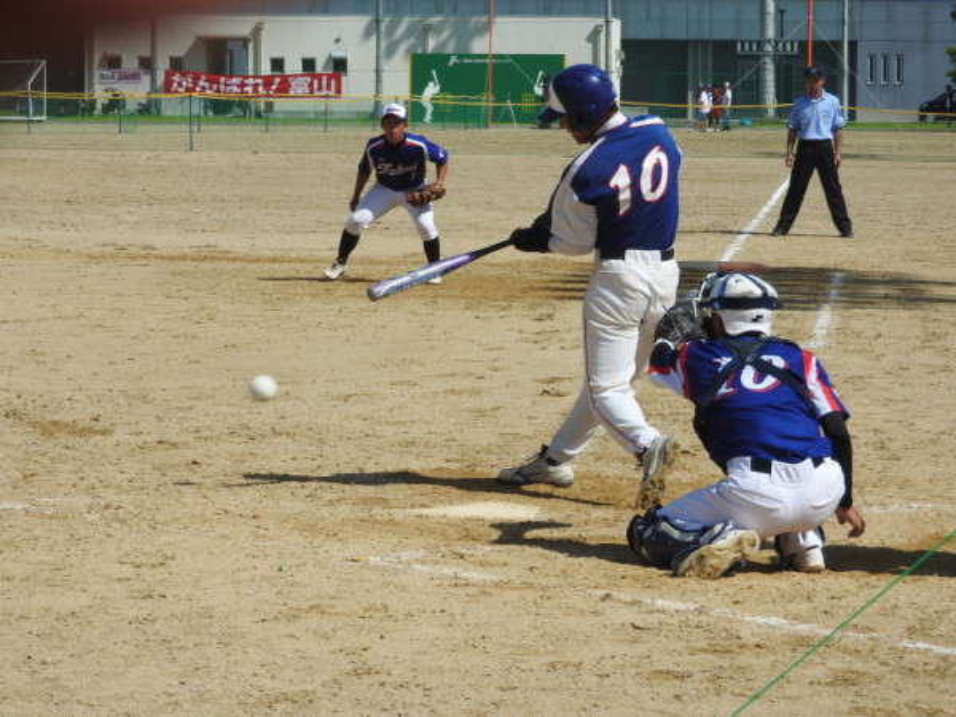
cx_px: 478
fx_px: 3728
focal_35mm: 135
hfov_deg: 14.6
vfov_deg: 11.0
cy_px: 358
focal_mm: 24.2
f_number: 5
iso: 100
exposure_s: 1/1000
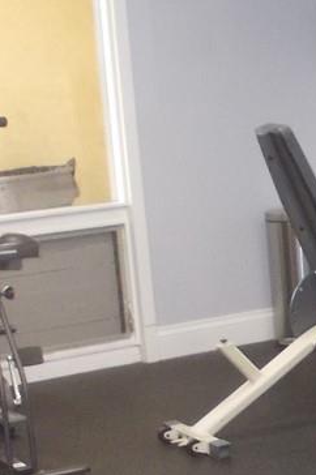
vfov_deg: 17.1
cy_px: 364
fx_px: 1570
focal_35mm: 119
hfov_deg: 11.2
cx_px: 396
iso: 220
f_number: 3.2
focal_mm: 4.6
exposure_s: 1/25
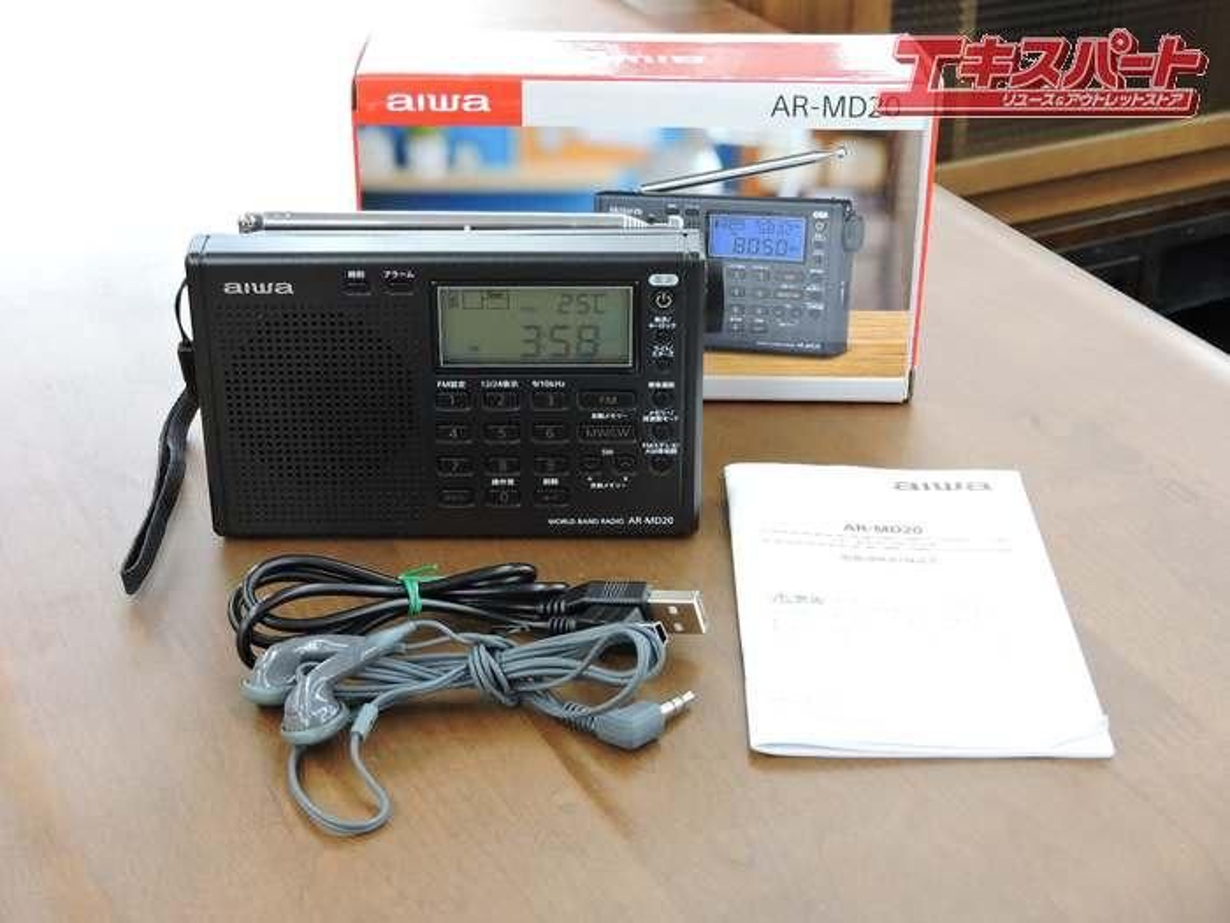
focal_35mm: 60
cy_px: 462
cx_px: 615
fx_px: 2132
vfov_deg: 24.4
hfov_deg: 32.2
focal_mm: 10.7
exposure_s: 1/30
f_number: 4.2
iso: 400
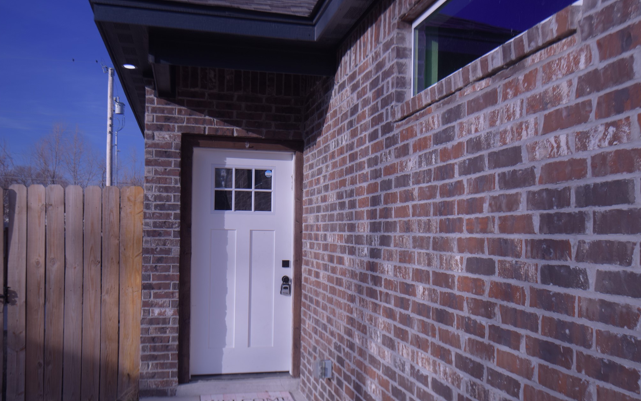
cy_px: 209
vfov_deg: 35.3
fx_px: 629
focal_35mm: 36
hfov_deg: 54.0
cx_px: 319
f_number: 8
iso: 220
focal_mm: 35
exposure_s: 1/320
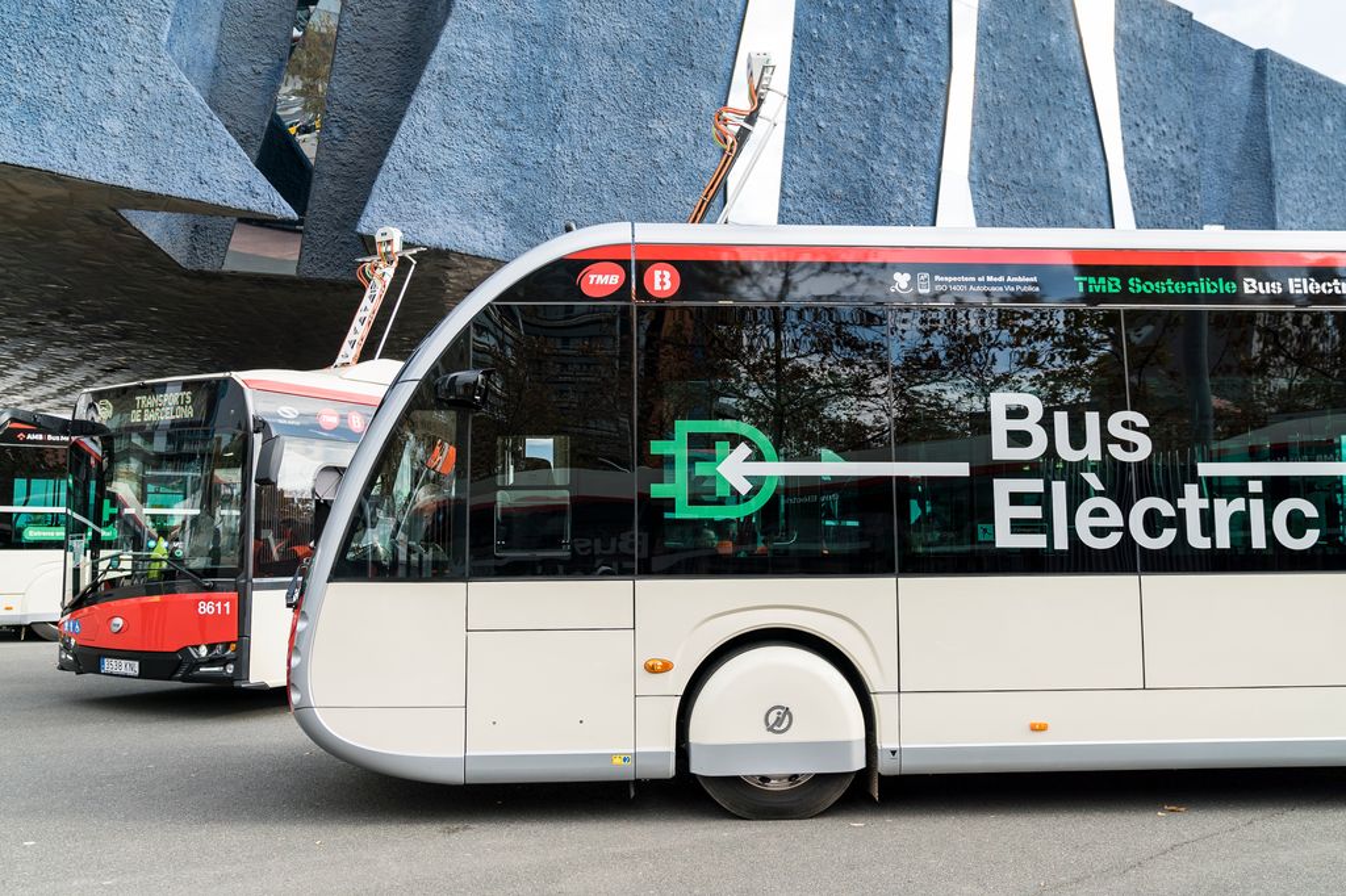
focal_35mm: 29
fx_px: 1084
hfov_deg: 63.7
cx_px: 673
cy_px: 448
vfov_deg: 44.9
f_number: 4
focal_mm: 29
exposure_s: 1/400
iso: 125
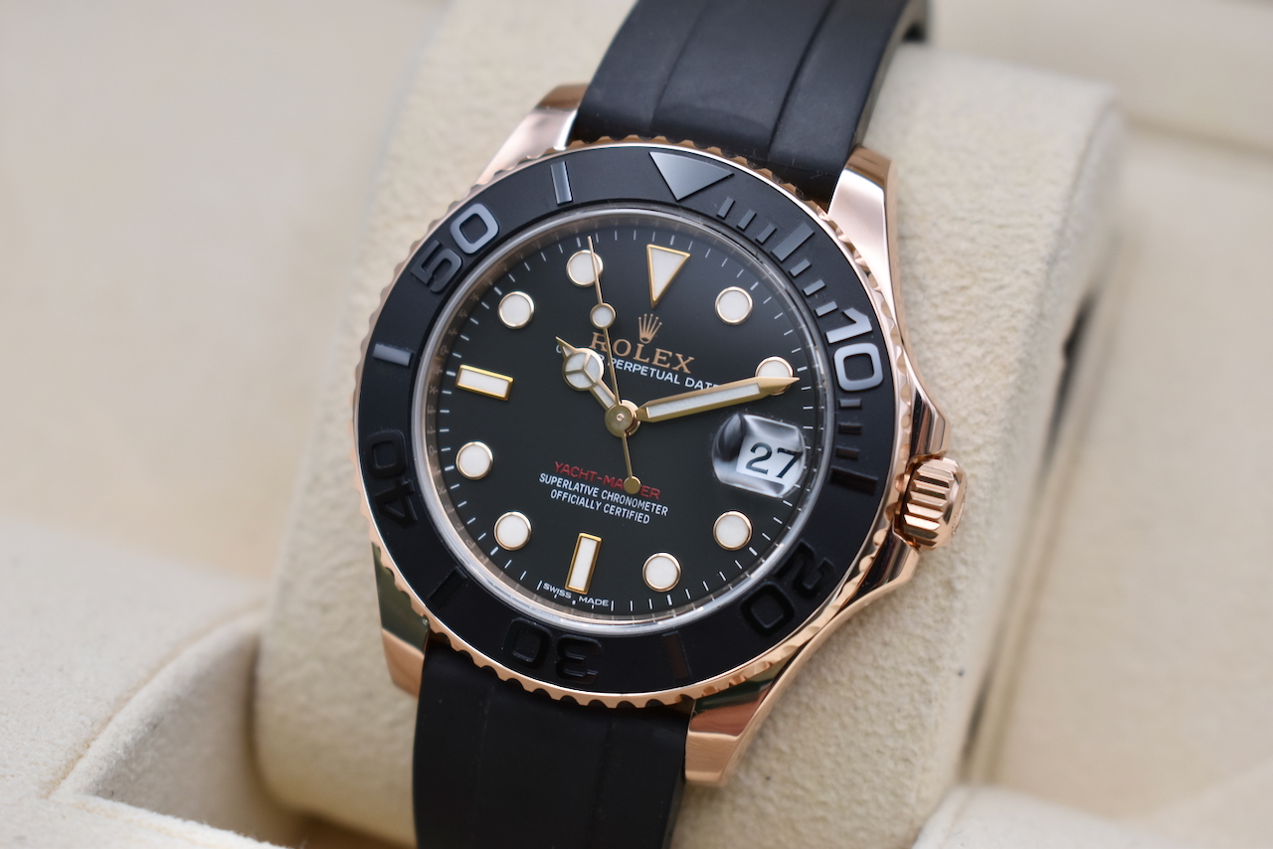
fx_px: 2546
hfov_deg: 28.1
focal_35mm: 72
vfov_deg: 18.9
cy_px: 424
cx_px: 636
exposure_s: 1/125
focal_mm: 48
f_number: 5.6
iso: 400
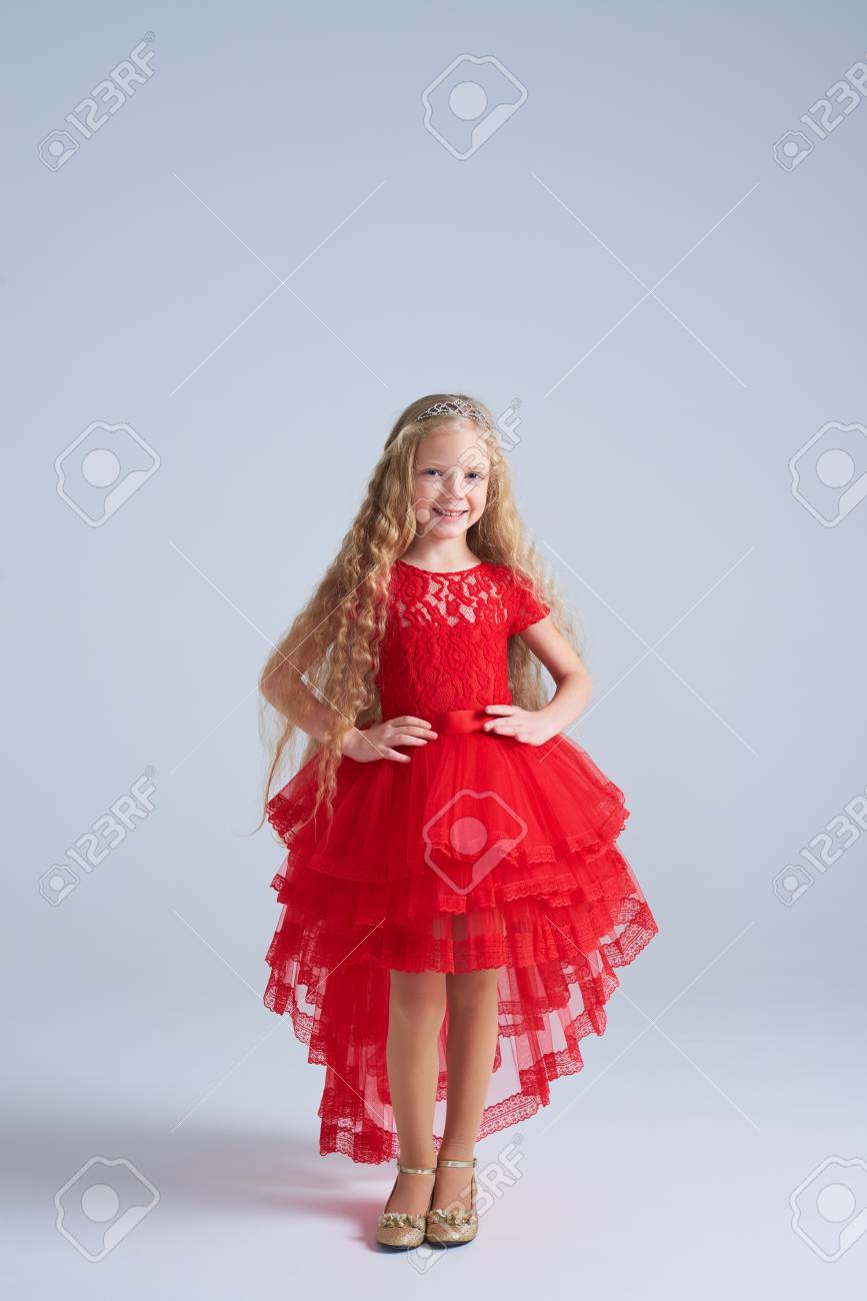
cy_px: 650
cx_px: 434
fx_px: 1806
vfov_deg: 39.6
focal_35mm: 50
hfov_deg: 27.0
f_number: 8
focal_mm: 50
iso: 100
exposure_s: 1/125
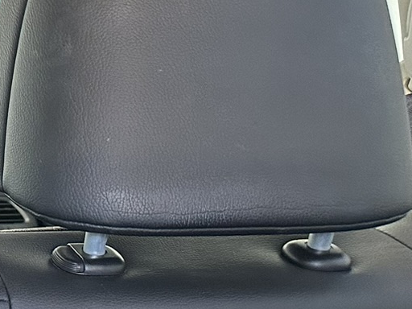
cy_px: 282
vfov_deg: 15.2
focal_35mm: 96
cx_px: -411
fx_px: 1143
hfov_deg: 16.0
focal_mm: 6.86
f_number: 1.78
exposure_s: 1/60
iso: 250
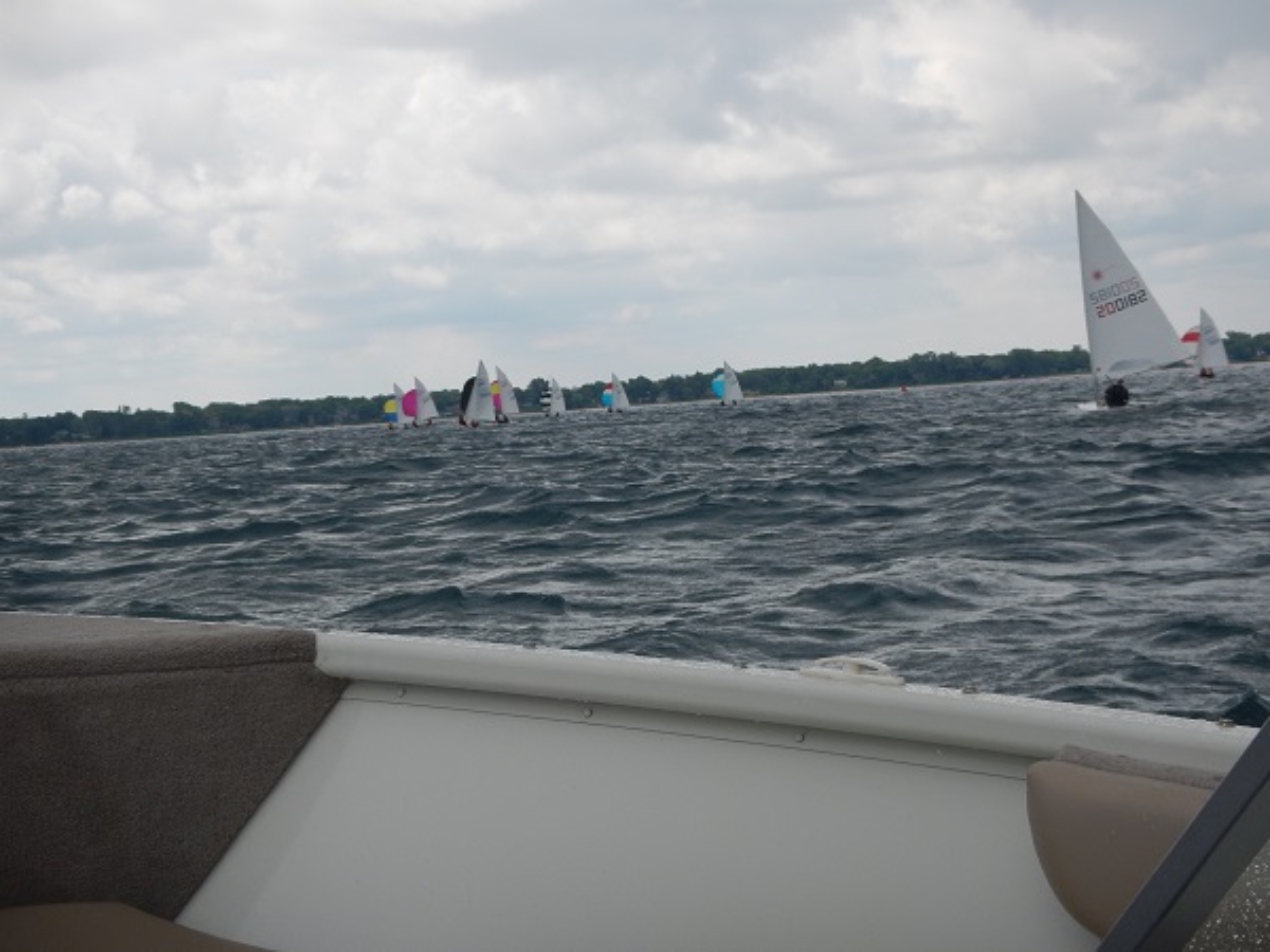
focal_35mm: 71
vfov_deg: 20.7
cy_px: 476
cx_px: 635
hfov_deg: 27.4
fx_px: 2605
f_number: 4.3
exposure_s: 1/1250
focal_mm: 12.8
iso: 125
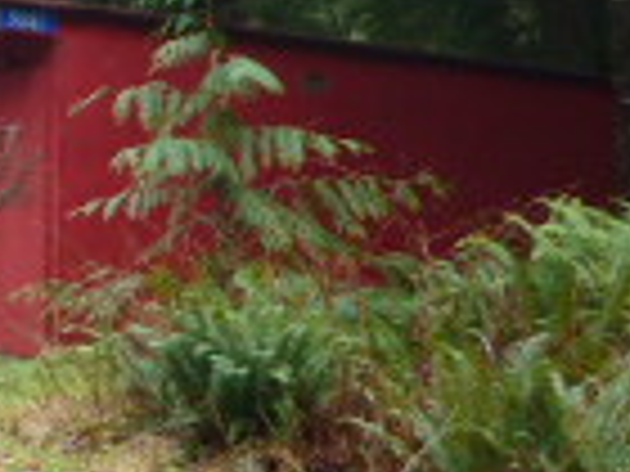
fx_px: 2002
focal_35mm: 110
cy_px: 81
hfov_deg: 15.0
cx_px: -576
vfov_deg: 13.4
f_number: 3.3
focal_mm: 4.3
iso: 100
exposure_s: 1/60
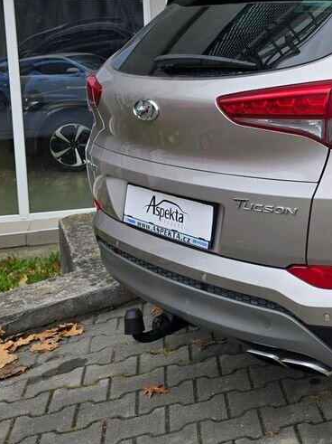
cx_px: 381
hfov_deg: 27.3
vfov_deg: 38.9
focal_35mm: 48
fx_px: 614
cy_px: 128
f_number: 1.7
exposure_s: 1/256
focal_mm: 6.3
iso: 12
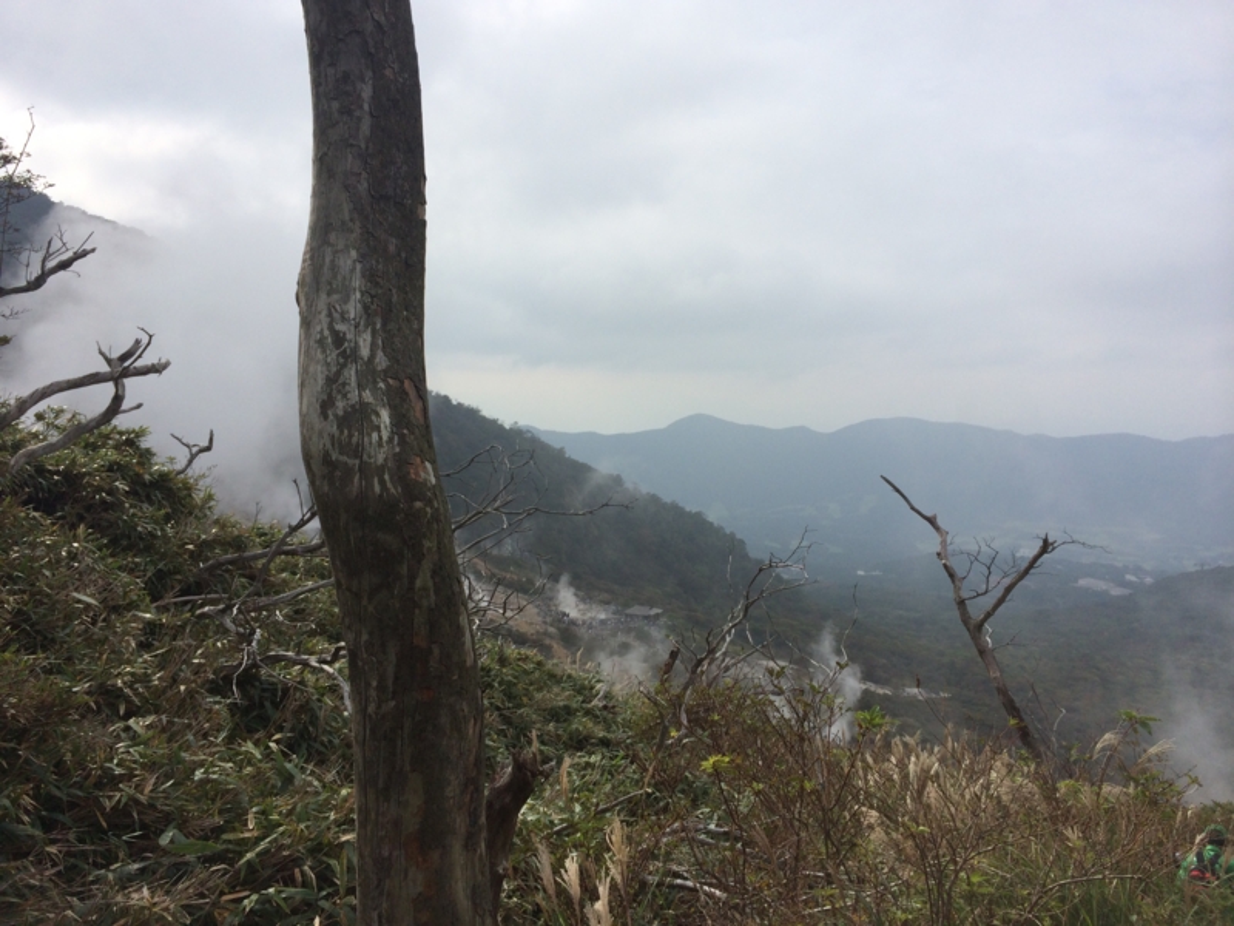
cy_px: 463
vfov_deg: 46.8
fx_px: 1069
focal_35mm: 30
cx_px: 617
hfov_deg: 60.0
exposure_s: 1/2564
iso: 40
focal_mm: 4.12
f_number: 2.2
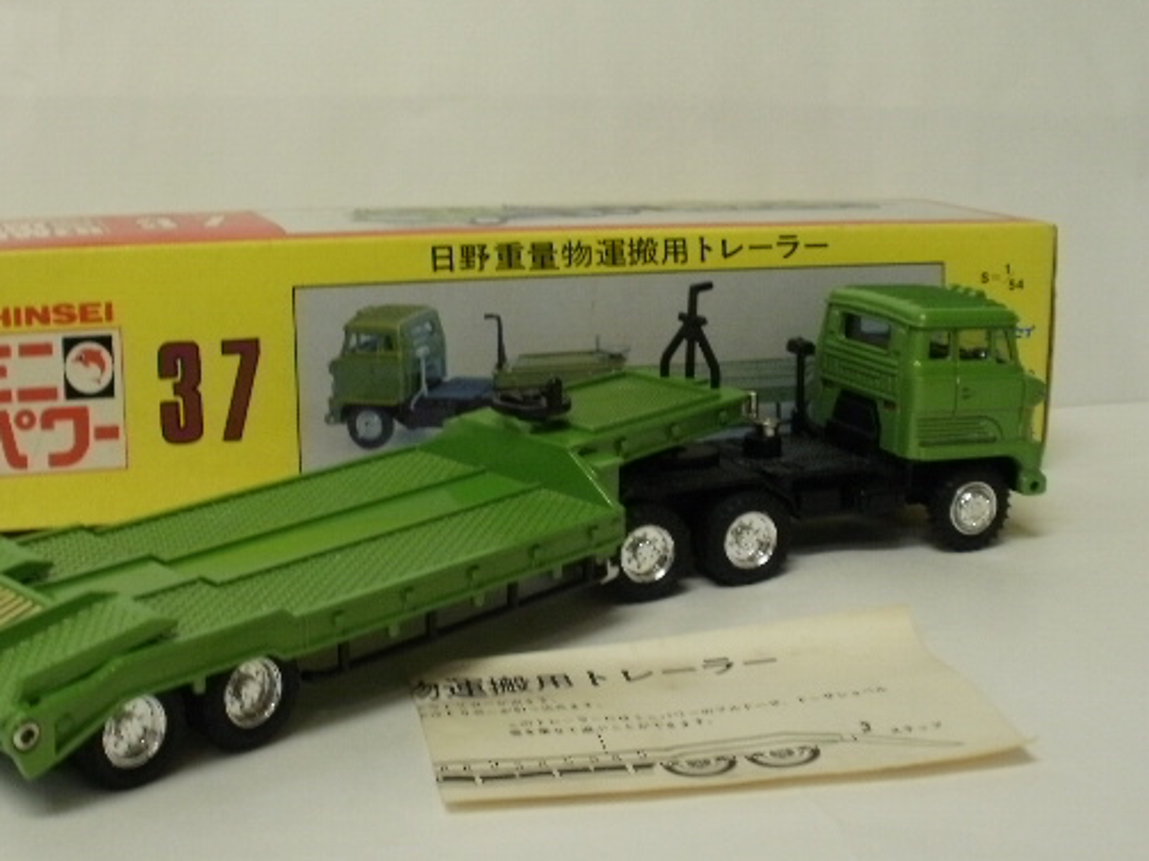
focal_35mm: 56
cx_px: 482
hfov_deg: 34.3
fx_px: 1858
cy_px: 516
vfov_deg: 26.0
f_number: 4
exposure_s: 1/13
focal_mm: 7.7
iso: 125
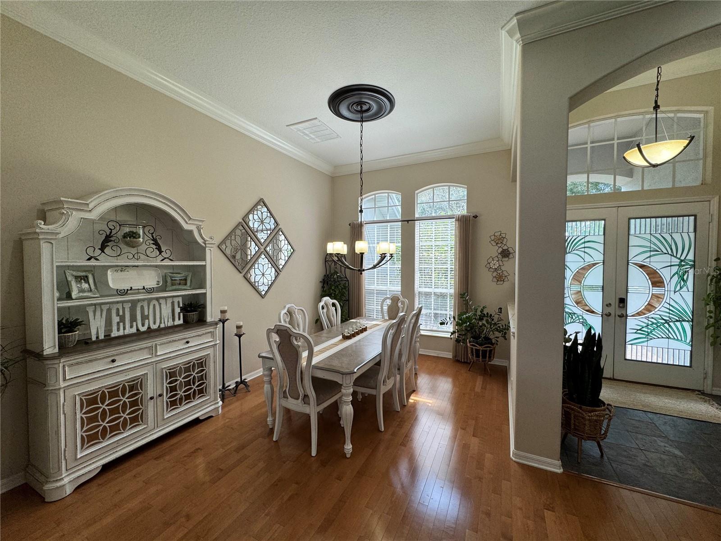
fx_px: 292
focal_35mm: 14
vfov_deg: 85.7
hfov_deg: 102.1
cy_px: 270
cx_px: 360
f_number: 2.2
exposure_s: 1/120
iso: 100
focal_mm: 2.22
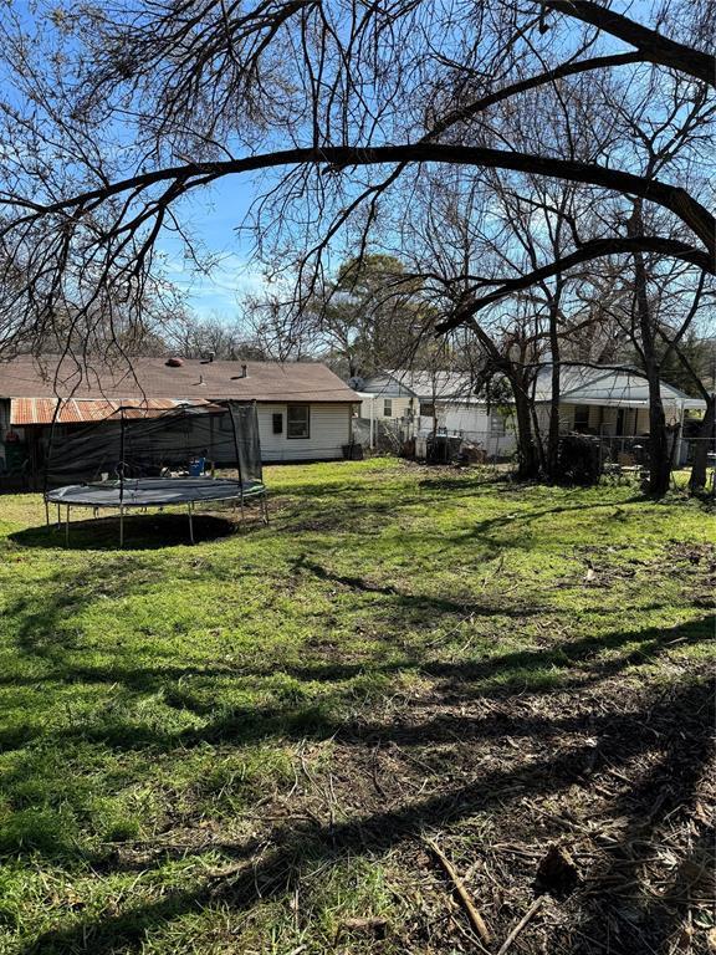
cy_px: 478
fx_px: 662
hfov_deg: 56.8
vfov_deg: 71.6
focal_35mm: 24
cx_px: 358
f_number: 1.78
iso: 80
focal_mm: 6.86
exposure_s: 1/2959
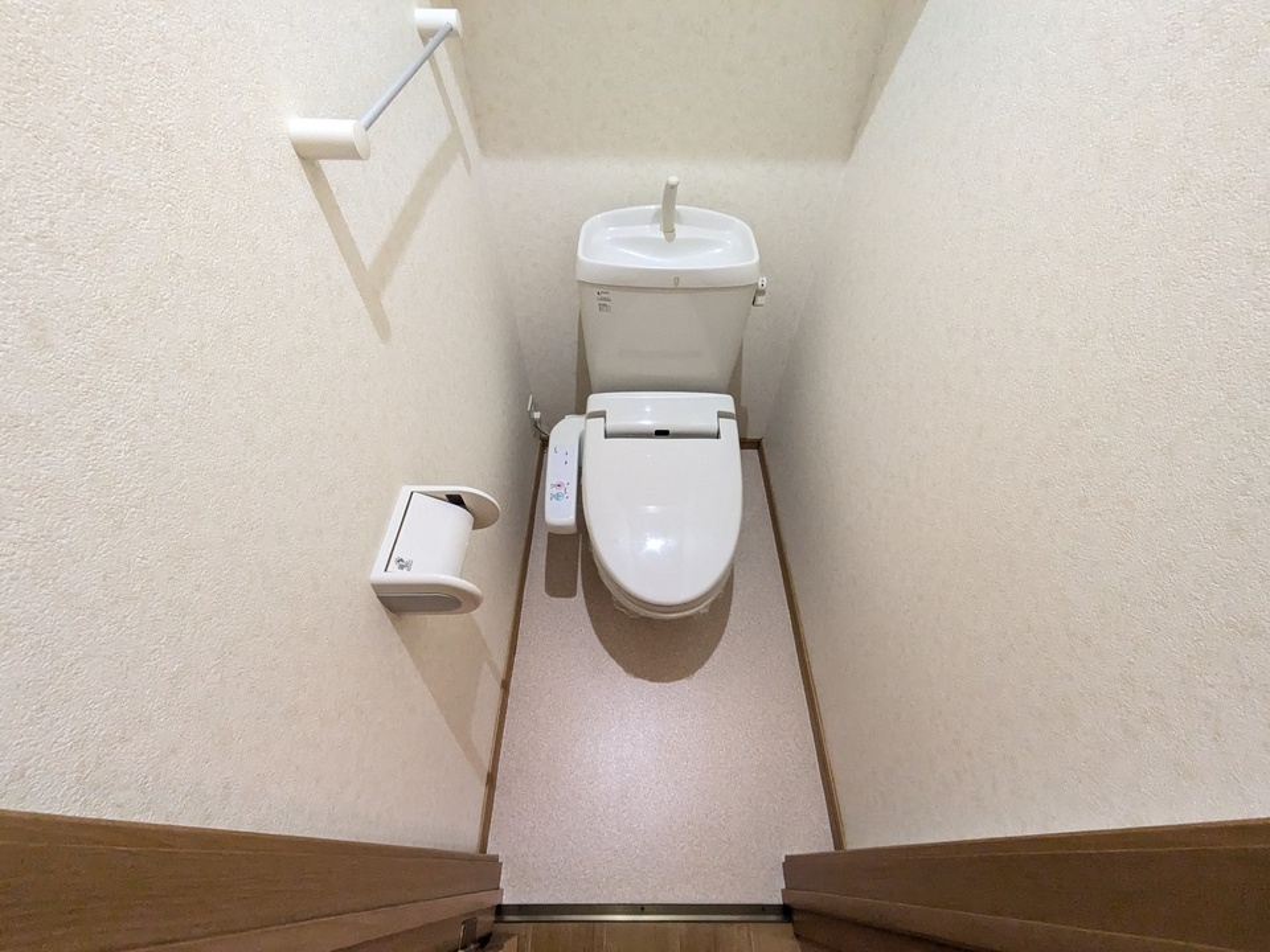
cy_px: 476
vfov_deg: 85.7
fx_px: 514
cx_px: 635
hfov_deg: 102.1
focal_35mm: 14
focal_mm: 1.83
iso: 1455
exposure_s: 1/40
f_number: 2.2
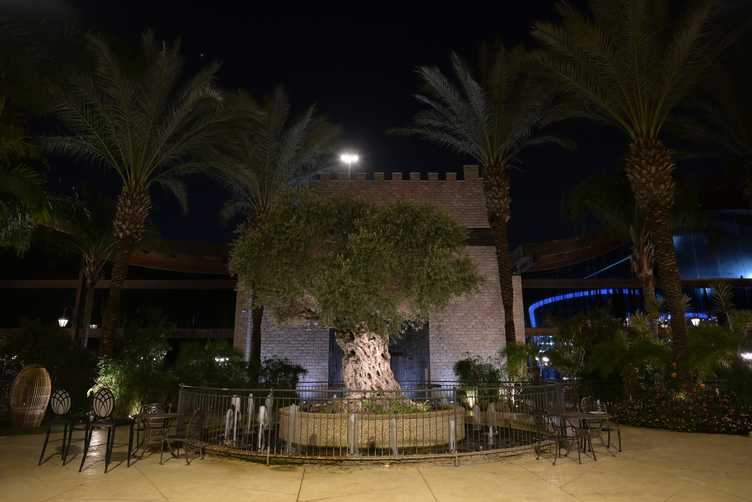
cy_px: 251
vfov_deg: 53.2
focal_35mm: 24
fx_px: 502
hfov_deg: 73.7
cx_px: 376
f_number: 4.5
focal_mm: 24
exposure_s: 1/50
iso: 2500
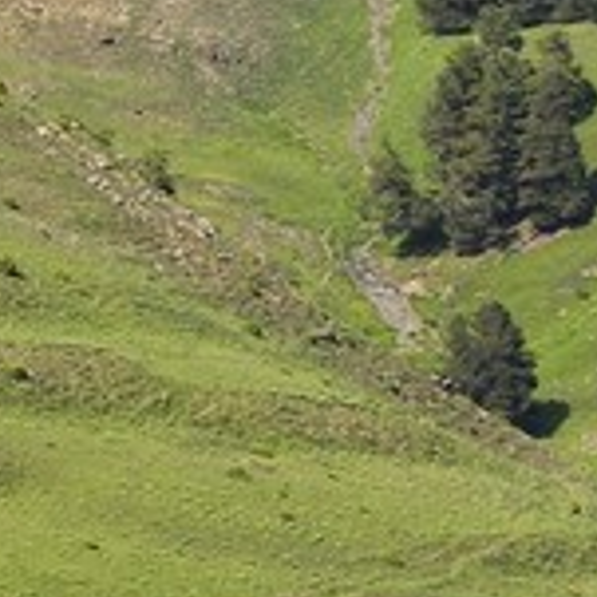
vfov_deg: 2.8
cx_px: -2530
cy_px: -213
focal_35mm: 631
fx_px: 12312
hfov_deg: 2.6
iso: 400
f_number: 13
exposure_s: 1/320
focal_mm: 70
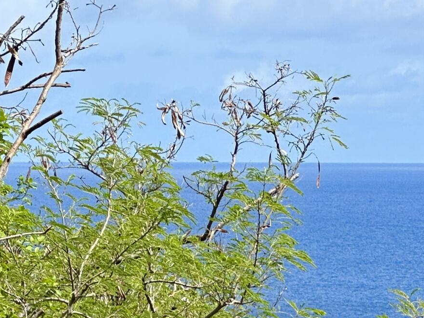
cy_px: 500
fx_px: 3222
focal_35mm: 263
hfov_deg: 7.5
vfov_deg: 5.6
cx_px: 125
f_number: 2.8
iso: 32
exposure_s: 1/612
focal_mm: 9
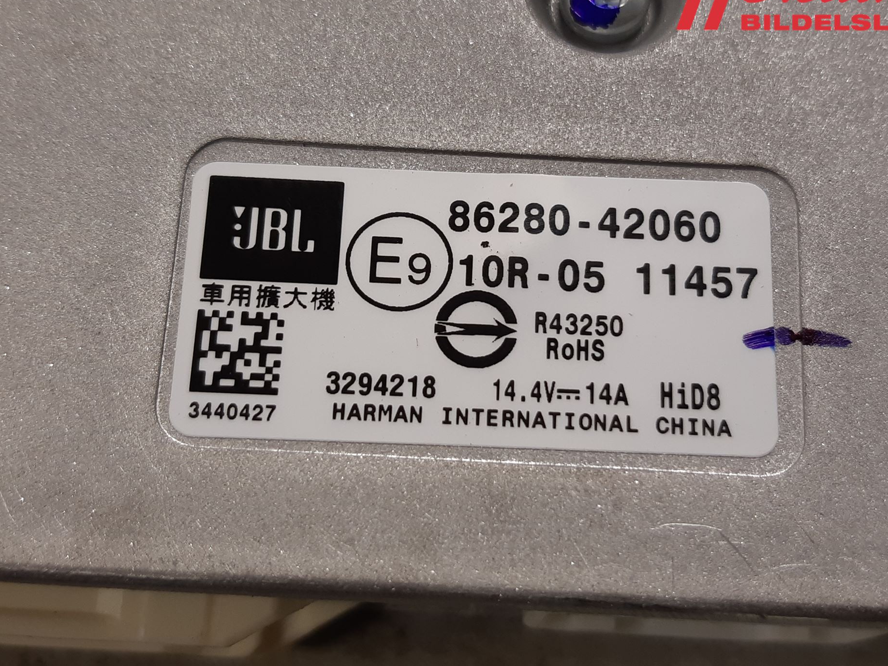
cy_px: 320
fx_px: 744
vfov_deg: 48.2
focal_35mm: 29
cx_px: 478
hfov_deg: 61.6
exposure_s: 1/50
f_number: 1.7
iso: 50
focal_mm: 3.93
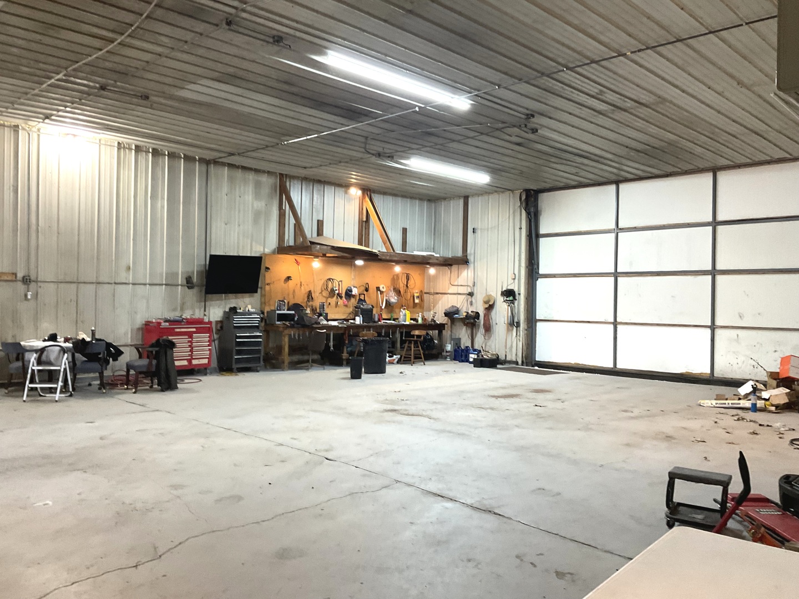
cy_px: 300
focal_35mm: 29
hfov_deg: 61.7
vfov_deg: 48.2
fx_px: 669
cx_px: 400
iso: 125
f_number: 1.8
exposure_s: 1/60
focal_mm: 3
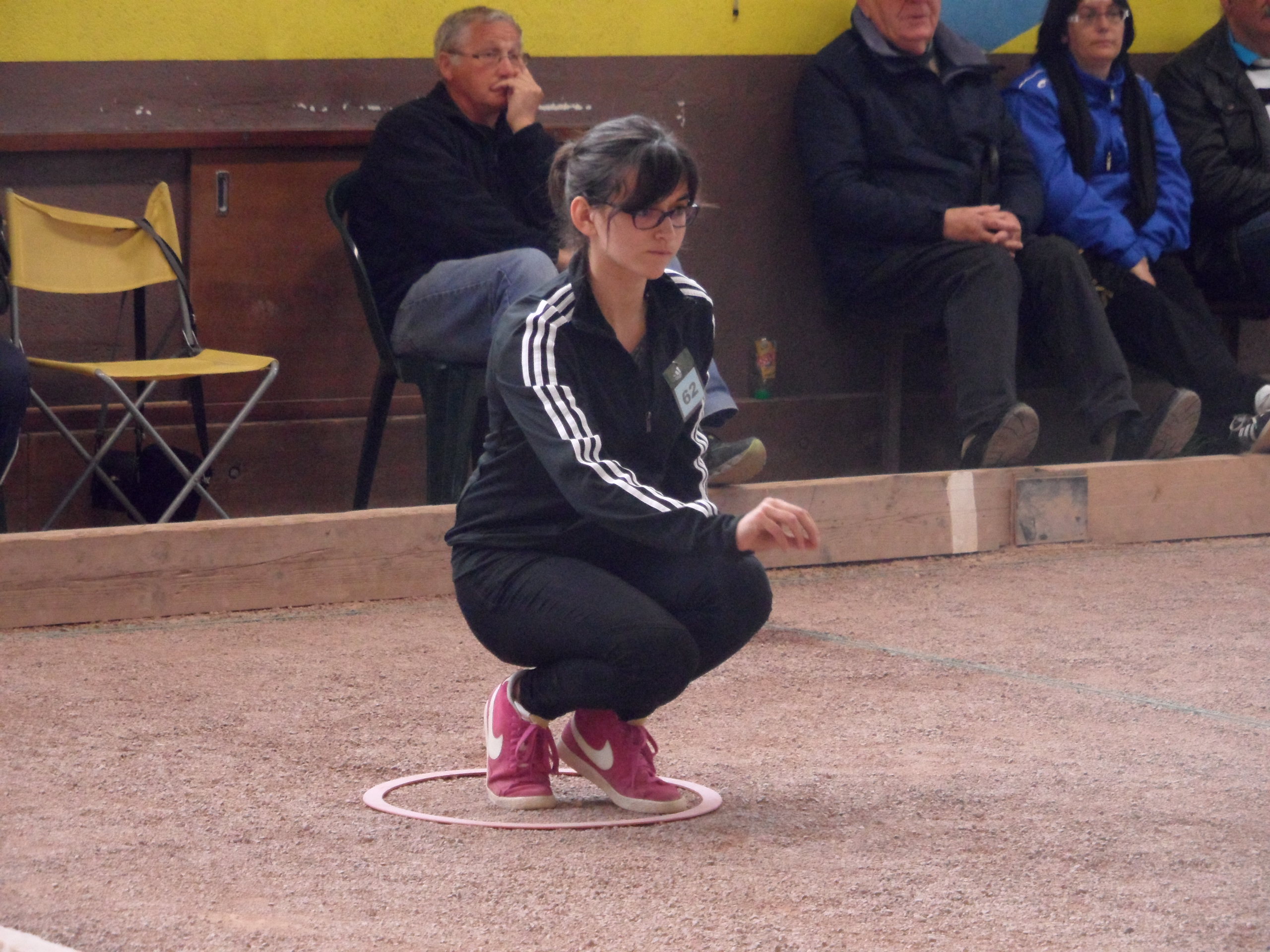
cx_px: 635
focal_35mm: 150
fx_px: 5503
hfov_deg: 13.2
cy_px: 476
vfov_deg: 9.9
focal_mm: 24.6
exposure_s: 1/60
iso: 640
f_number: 4.4
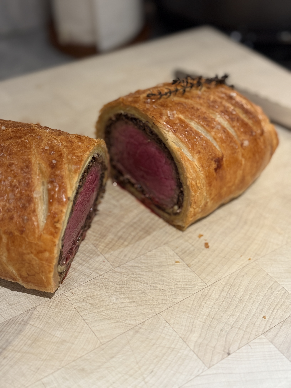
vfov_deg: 39.7
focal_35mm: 48
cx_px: 146
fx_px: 538
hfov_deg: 30.3
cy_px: 194
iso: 200
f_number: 1.78
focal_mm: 6.76
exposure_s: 1/40
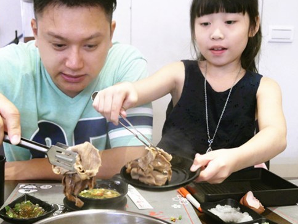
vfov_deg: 35.0
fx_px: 353
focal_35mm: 41
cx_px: 115
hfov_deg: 45.4
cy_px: 131
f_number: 3.5
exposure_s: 1/13
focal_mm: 14
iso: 2000
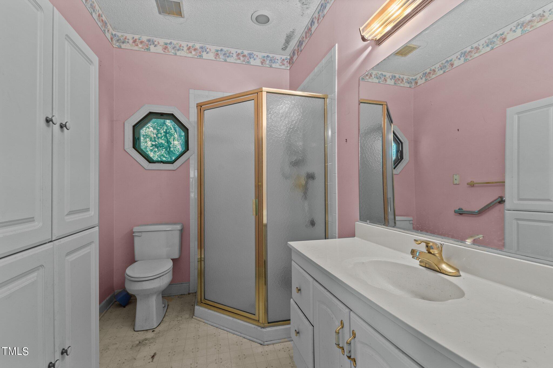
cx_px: 276
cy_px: 184
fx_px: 230
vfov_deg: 77.2
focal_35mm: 15
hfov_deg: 100.4
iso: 400
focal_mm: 15
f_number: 6.3
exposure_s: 1/3
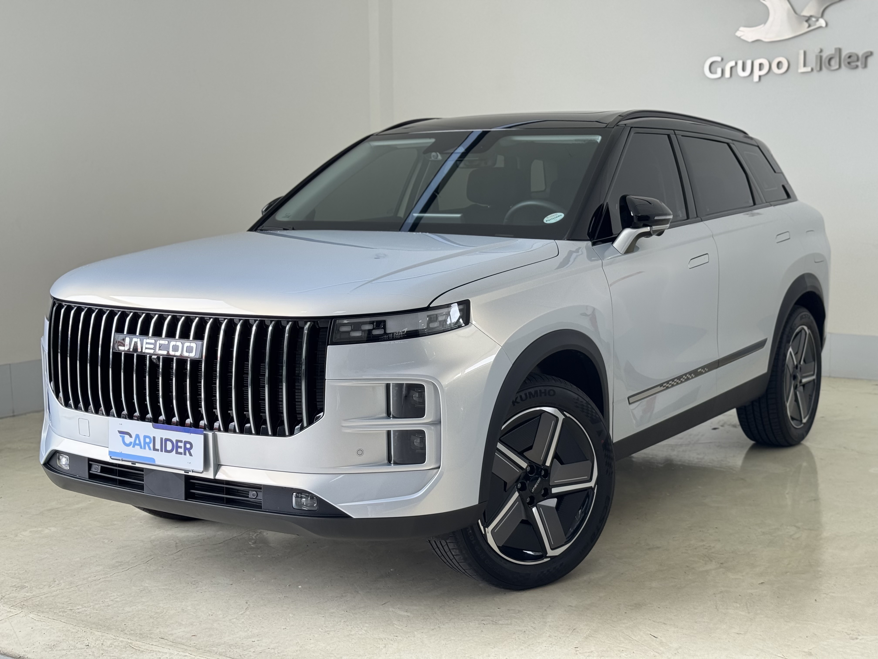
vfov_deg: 30.3
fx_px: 1217
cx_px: 439
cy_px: 330
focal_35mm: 48
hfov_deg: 39.7
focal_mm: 6.76
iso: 64
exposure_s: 1/265
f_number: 1.78
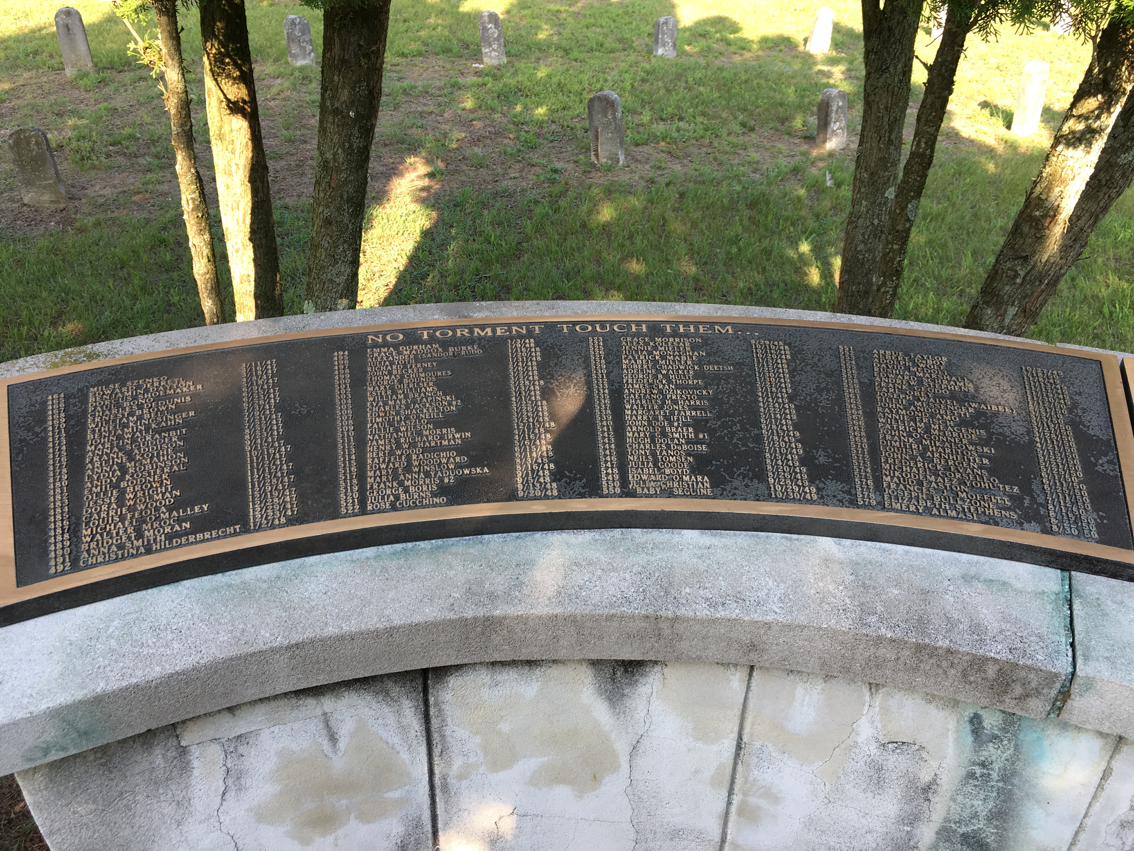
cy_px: 426
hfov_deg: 61.7
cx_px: 567
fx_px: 950
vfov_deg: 48.2
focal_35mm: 29
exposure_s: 1/169
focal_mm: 4.15
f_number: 2.2
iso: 25
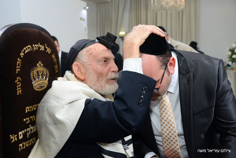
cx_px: 118
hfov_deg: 44.5
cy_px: 79
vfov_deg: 30.5
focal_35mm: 44
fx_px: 288
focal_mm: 44
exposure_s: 1/100
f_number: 6.3
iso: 1600
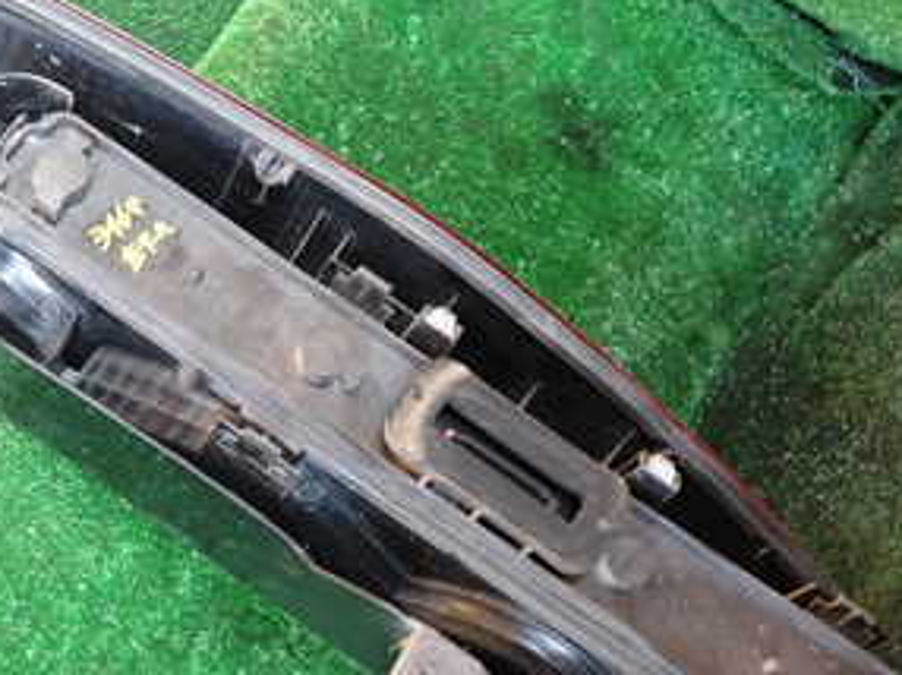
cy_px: 350
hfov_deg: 30.2
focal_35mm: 63
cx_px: 221
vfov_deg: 23.3
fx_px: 1640
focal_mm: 5.4
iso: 400
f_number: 2.3
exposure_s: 1/30
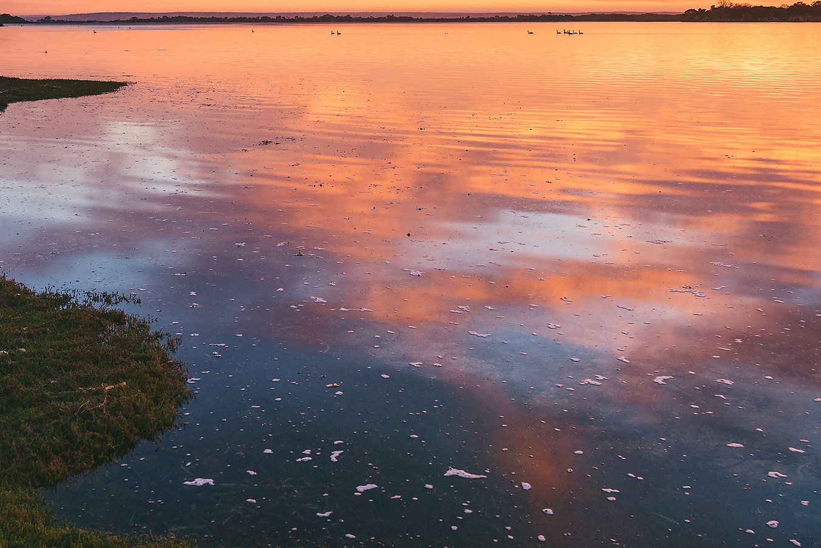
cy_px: 141
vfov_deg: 26.7
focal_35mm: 50
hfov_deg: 39.4
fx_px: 1141
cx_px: 331
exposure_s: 1/6
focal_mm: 28
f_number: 7.1
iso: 200
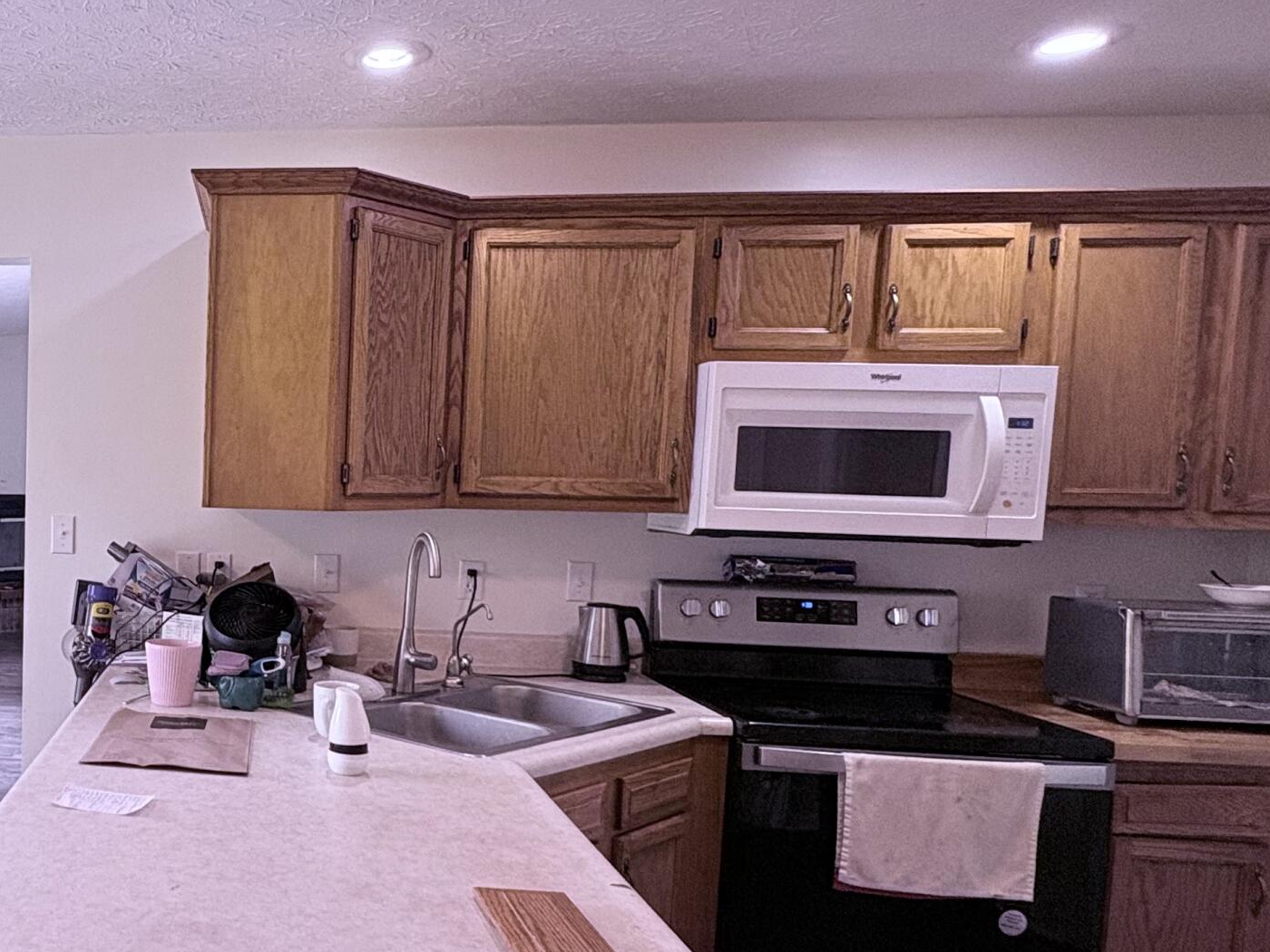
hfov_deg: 52.3
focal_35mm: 30
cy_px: 543
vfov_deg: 46.7
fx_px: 1101
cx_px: 113
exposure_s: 1/120
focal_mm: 2.22
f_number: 2.2
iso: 200
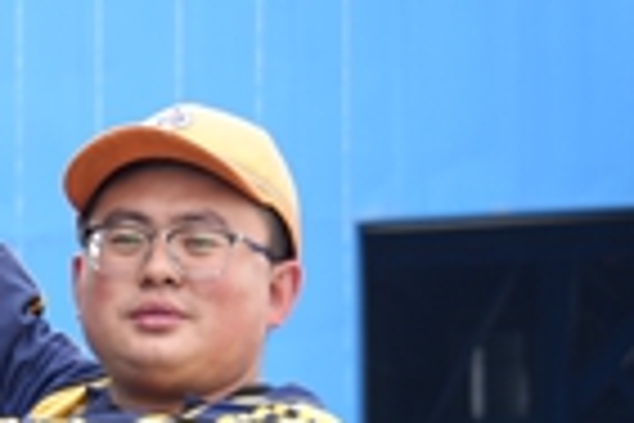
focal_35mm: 187
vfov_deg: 7.3
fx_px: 3293
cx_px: -256
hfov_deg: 10.7
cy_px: 531
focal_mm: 44
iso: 250
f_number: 4
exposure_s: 1/90
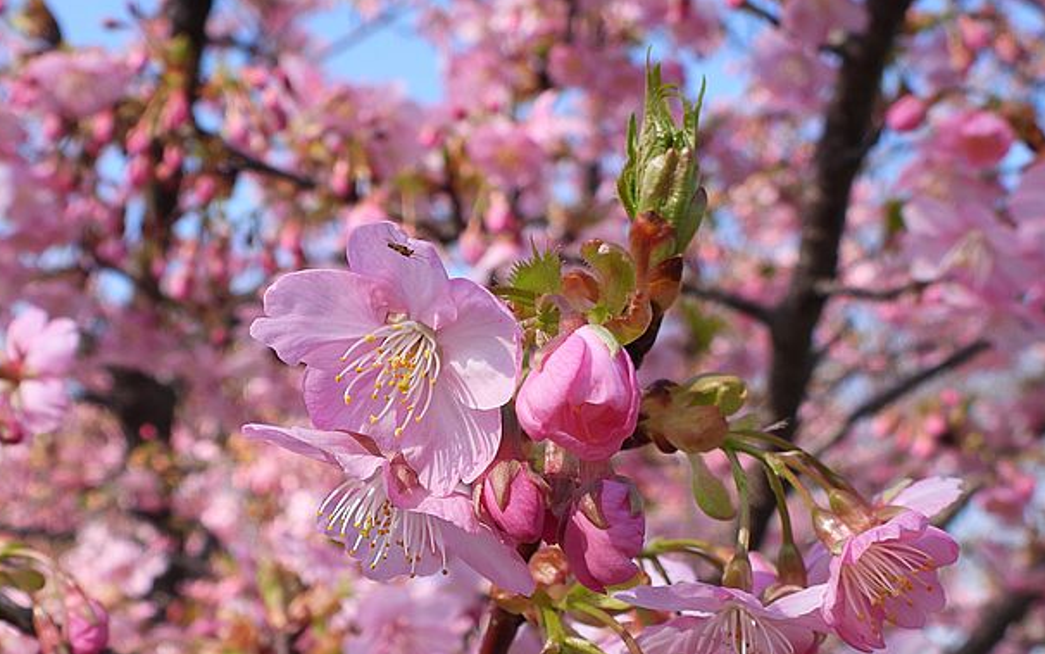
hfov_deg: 36.2
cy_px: 481
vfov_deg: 23.0
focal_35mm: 56
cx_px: 443
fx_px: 1595
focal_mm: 7.1
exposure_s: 1/800
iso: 100
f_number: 3.2
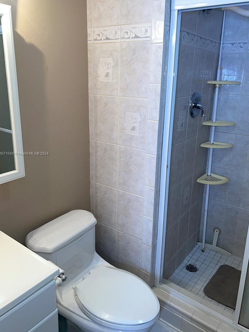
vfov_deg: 63.4
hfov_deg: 49.8
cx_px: 128
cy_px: 154
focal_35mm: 28
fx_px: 268
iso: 64
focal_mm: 5.7
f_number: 1.5
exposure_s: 1/50
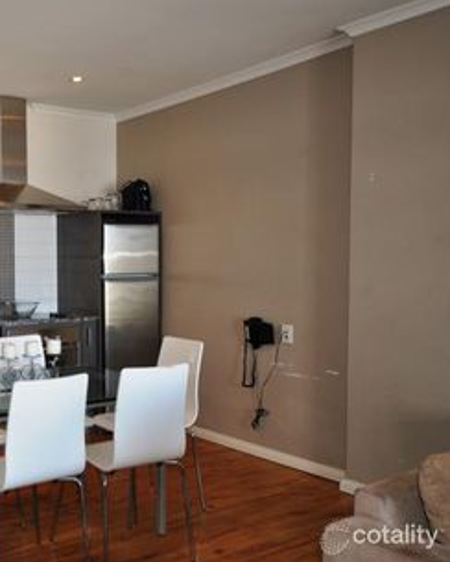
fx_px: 649
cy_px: 285
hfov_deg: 35.7
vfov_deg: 46.8
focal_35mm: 39
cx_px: 35
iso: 500
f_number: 3.5
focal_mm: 18
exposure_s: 1/125
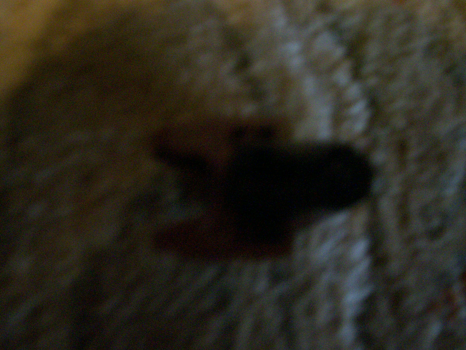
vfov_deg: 39.7
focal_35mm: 36
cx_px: 233
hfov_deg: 51.4
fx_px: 485
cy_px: 175
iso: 400
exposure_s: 1/8
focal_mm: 5.9
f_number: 4.5
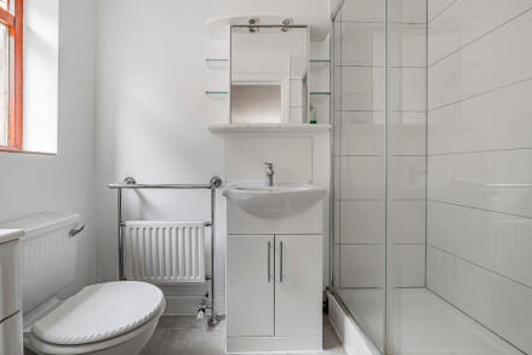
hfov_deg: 108.3
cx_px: 257
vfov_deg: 85.5
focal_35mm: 13
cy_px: 176
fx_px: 192
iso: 320
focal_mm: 12
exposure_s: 1/6
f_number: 9
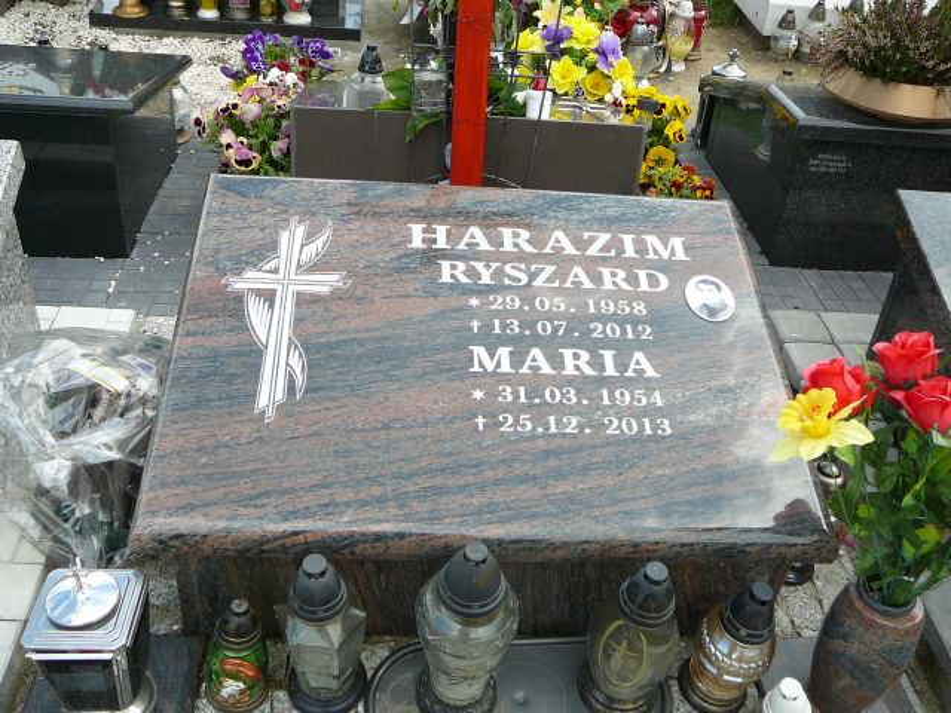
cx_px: 476
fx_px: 962
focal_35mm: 35
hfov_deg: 52.6
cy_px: 356
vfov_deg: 40.7
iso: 80
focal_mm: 5.2
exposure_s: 1/400
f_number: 2.8
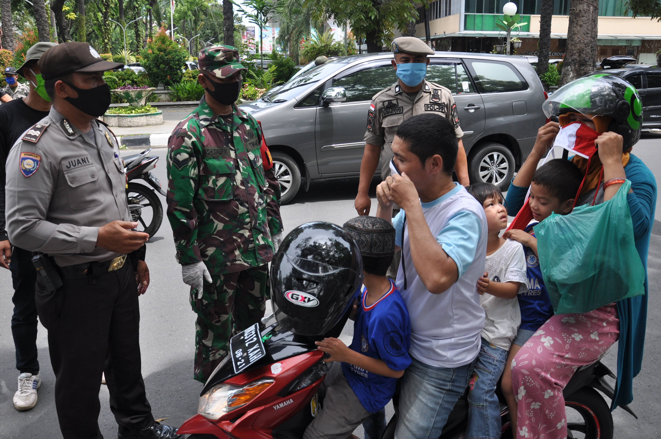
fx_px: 495
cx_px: 330
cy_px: 220
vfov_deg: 47.8
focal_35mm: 27
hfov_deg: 67.4
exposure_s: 1/400
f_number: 5.6
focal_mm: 18
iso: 200
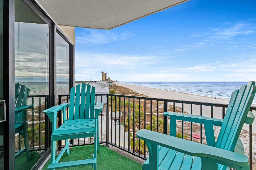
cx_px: 128
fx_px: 100
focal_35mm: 14
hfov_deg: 104.3
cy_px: 85
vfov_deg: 81.2
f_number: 10
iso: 100
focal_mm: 14
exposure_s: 1/40
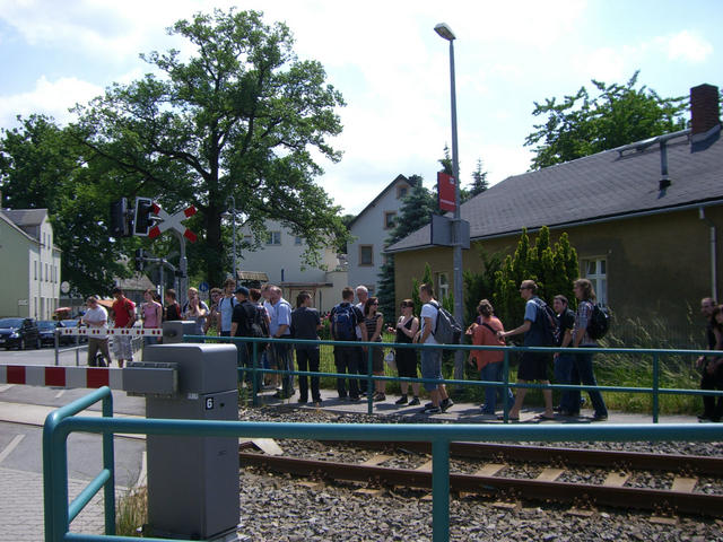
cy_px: 271
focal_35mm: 38
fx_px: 794
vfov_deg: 37.7
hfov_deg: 49.0
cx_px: 362
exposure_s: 1/640
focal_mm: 6.2
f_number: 4.3
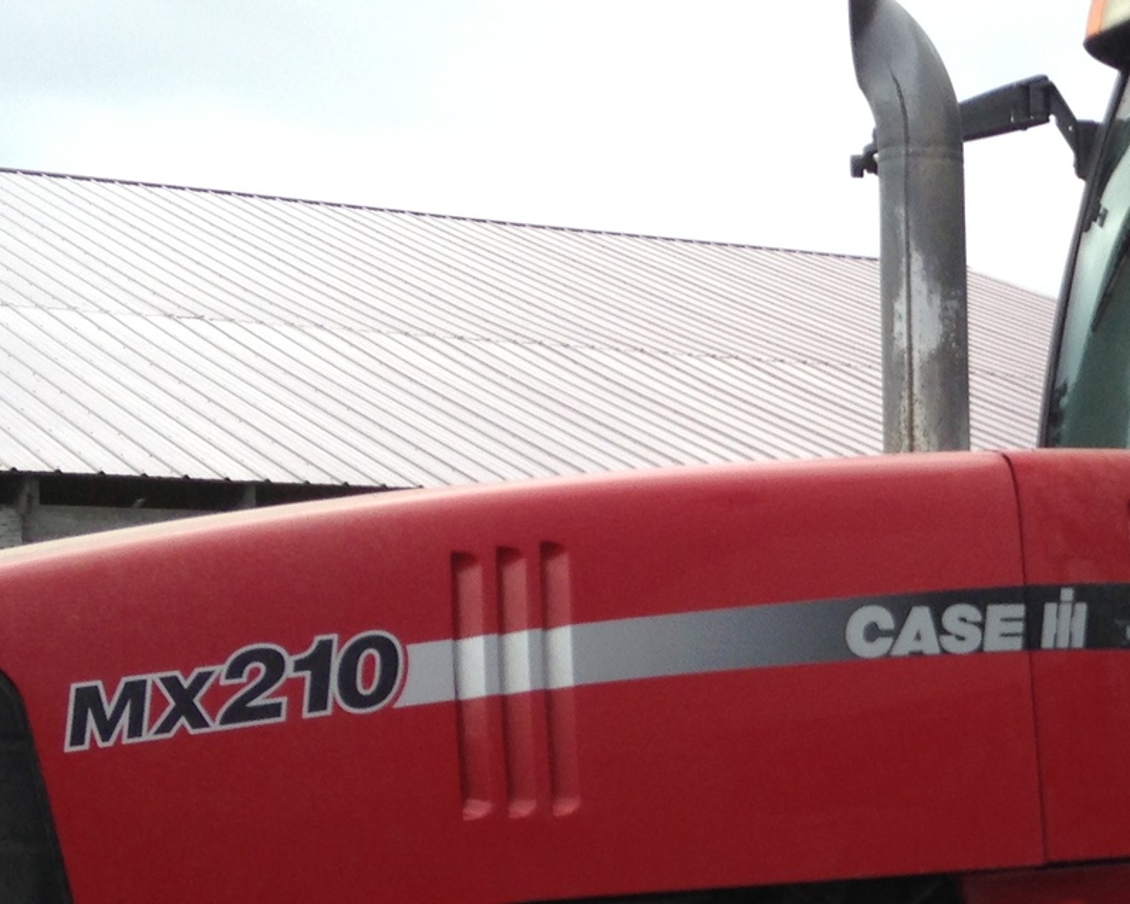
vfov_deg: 18.4
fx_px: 2776
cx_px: 1210
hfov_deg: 21.9
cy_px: 678
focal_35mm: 83
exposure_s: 1/531
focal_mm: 4.13
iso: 50
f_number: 2.4
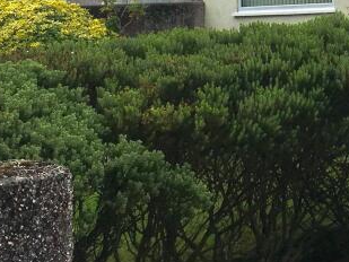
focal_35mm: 96
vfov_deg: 14.8
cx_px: 383
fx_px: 968
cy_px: -75
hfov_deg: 19.6
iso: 25
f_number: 2.2
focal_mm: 4.15
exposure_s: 1/2262
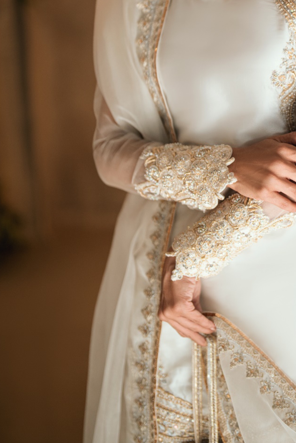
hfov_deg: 14.3
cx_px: 267
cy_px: 61
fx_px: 1171
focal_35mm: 95
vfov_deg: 21.1
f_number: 1.2
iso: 640
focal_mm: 50
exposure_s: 1/640
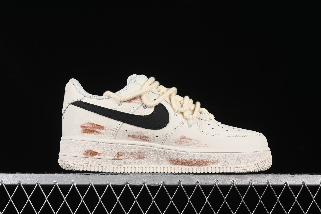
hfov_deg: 27.0
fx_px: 669
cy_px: 107
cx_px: 160
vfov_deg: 18.2
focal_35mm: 75
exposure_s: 1/100
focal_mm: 50
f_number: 8
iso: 160
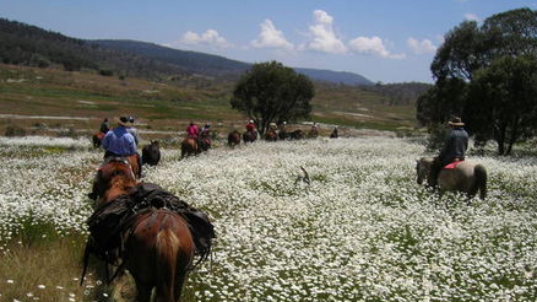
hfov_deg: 47.4
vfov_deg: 27.4
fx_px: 612
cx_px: 266
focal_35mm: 43
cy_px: 212
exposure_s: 1/1000
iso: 64
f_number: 4.5
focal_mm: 60
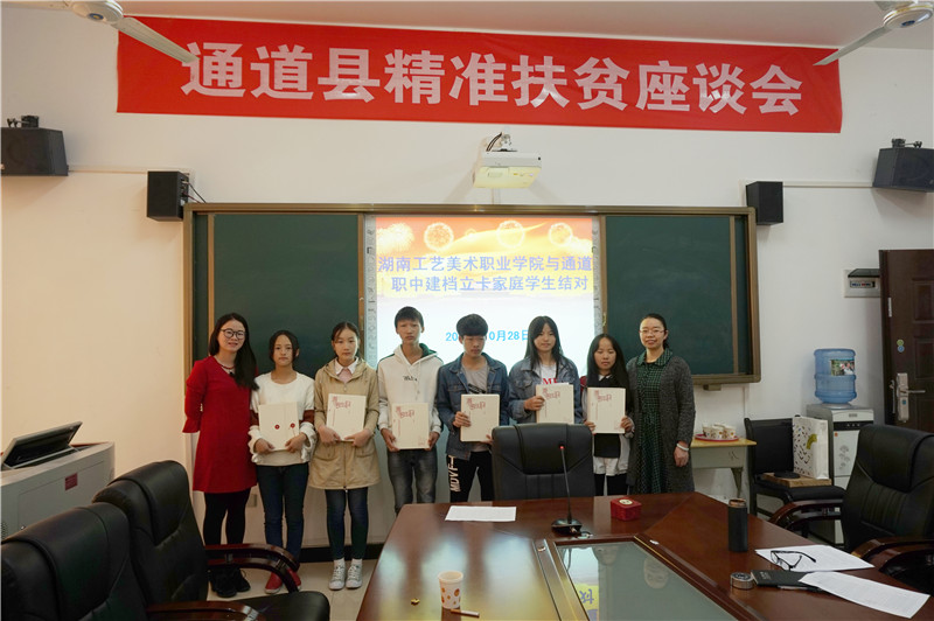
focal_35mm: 24
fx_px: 622
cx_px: 467
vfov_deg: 53.1
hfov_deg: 73.8
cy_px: 310
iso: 125
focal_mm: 16
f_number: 5.6
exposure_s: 1/15
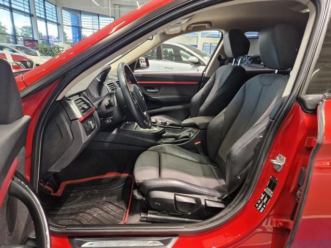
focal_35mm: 23
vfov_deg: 58.9
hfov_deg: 73.9
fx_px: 220
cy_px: 124
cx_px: 166
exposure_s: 1/100
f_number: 1.8
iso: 320
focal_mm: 5.4
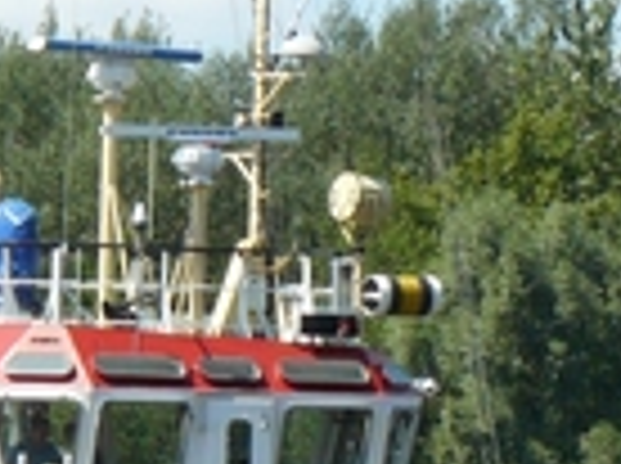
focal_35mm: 510
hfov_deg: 3.9
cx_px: 320
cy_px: 505
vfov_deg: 2.9
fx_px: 9133
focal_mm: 19.5
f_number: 6.3
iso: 200
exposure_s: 1/500
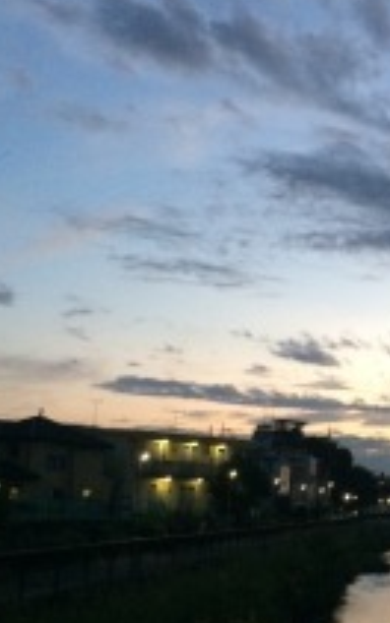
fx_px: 1241
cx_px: 465
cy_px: 316
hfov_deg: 17.1
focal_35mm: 73
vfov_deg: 28.2
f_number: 2.2
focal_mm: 4.15
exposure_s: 1/24
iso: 320
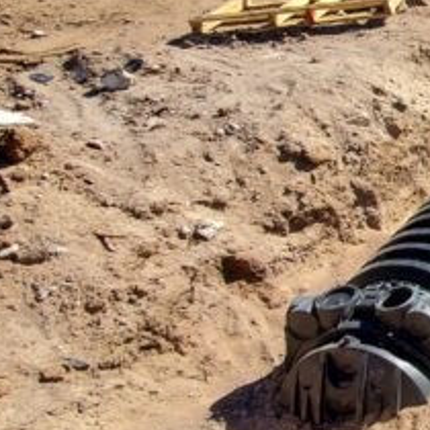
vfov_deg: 38.7
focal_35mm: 42
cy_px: 92
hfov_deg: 24.9
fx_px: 590
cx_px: 708
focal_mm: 1.8
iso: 50
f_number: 2.2
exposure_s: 1/895
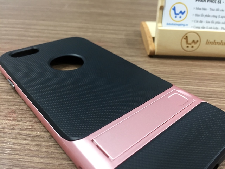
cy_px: 84
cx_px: 112
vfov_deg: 48.2
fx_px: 188
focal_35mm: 29
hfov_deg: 61.7
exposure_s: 1/33
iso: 125
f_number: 2.2
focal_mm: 4.15
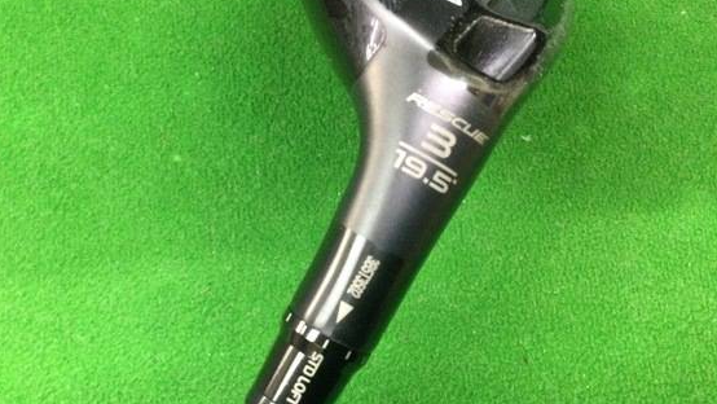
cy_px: 260
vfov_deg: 30.3
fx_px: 742
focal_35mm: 39
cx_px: 305
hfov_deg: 51.4
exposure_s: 1/30
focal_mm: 3.3
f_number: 2.4
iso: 200
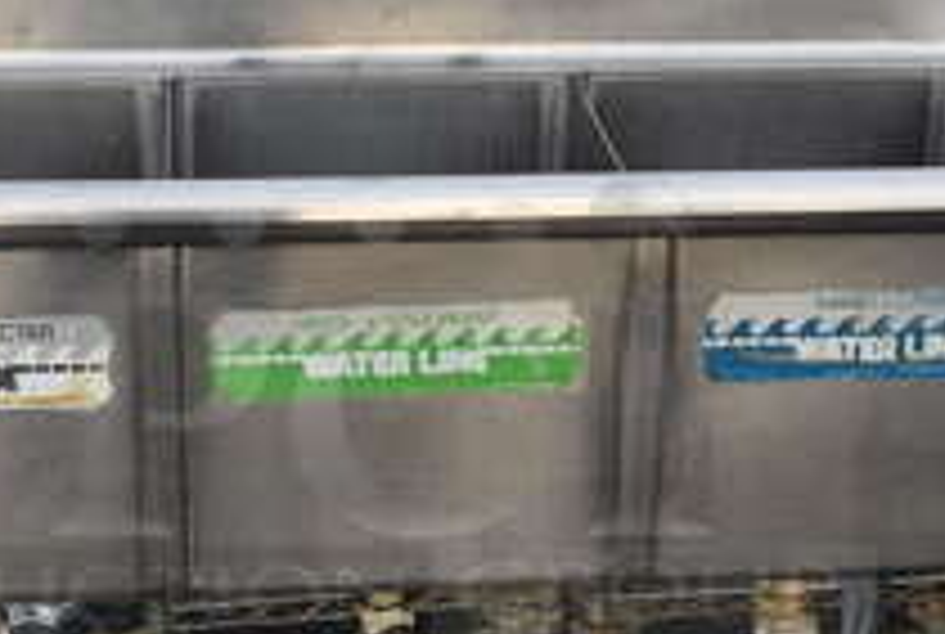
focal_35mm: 87
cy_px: 405
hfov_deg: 23.3
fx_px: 2289
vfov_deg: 15.8
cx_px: 378
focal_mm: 20
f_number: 6.3
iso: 200
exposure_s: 1/200
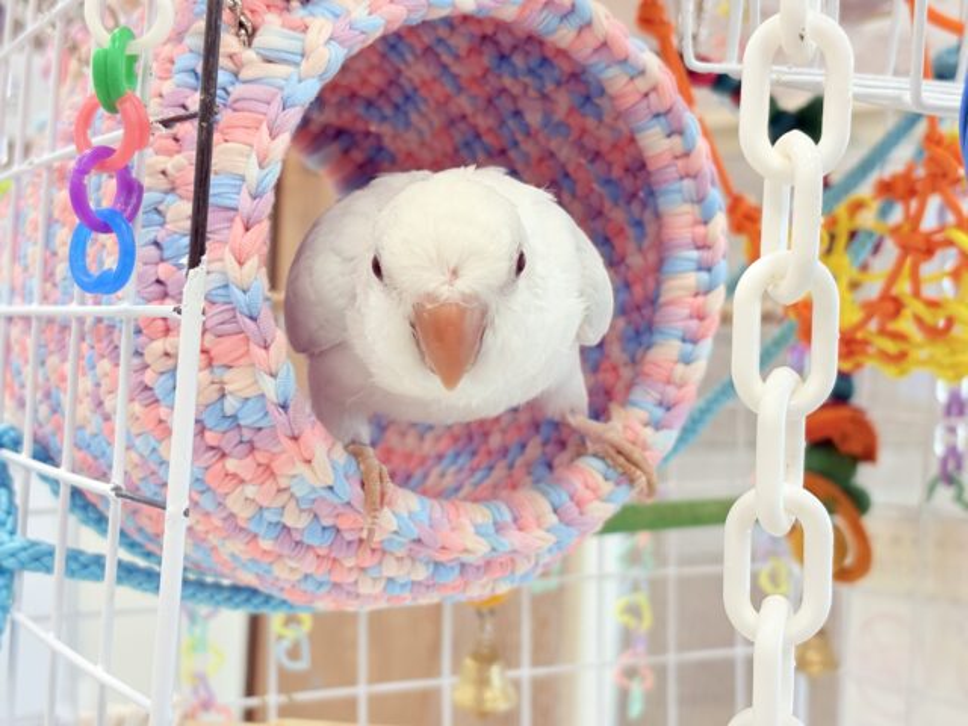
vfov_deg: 28.0
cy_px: 363
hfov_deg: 36.8
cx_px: 484
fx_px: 1454
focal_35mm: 52
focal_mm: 5.96
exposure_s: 1/100
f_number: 1.6
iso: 100
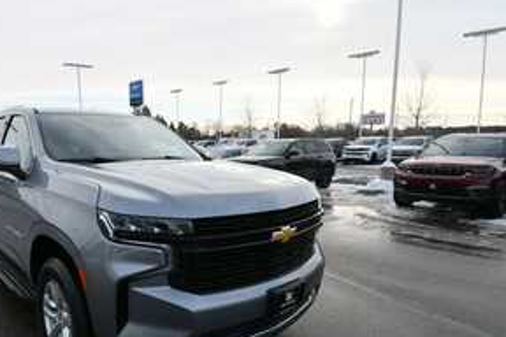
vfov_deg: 51.1
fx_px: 351
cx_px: 156
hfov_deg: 68.8
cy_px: 196
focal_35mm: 25
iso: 140
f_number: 8
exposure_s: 1/250
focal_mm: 12
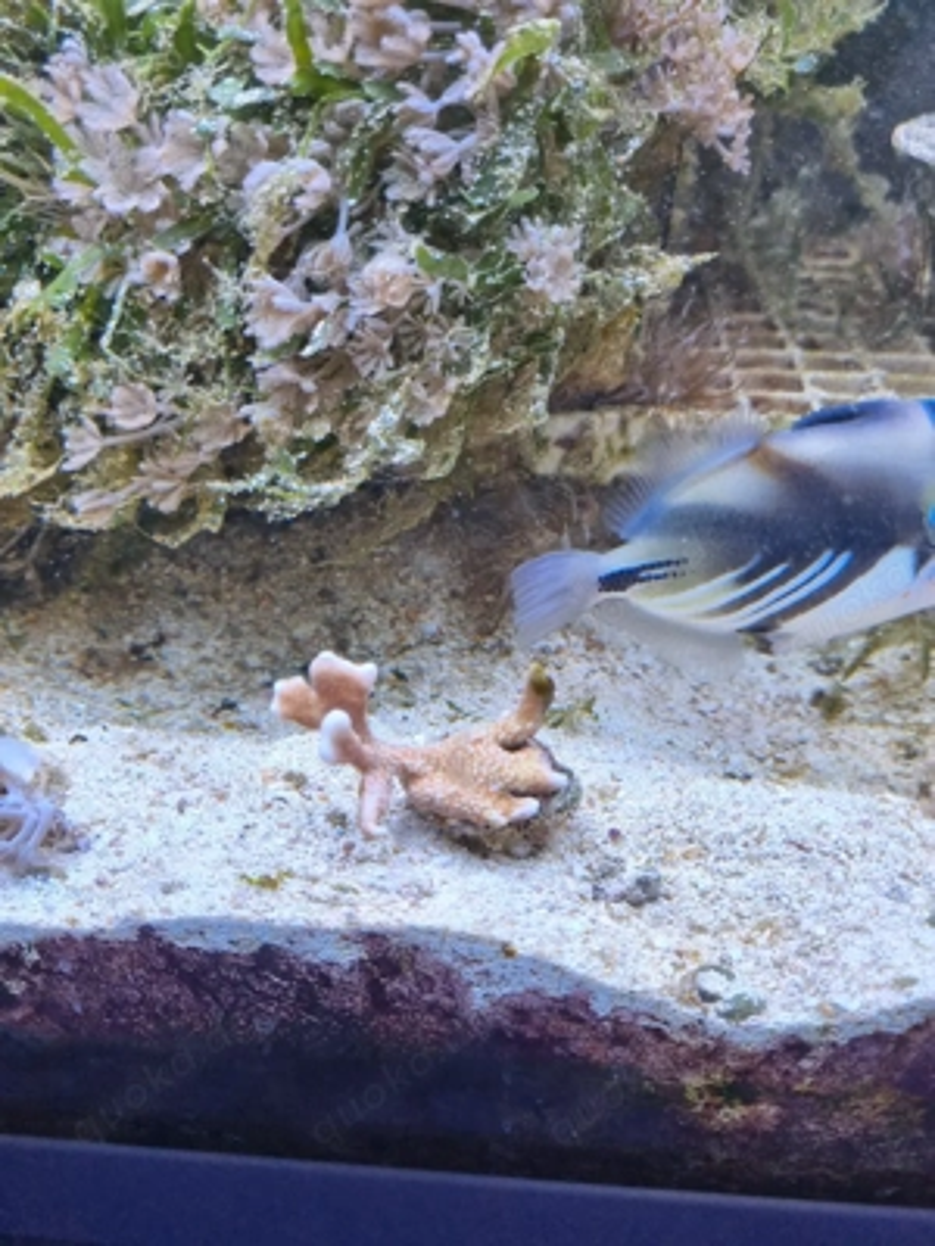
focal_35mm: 26
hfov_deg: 53.1
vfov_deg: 67.3
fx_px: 936
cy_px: 623
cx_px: 468
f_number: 1.8
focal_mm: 5.4
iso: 50
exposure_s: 1/116
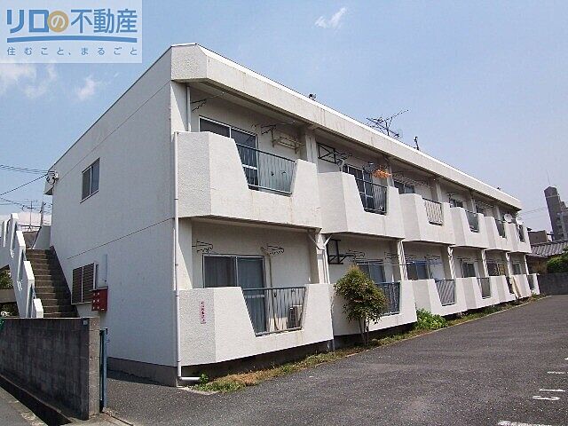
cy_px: 213
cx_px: 284
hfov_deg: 73.9
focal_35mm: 23
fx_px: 377
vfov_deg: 58.9
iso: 64
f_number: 5.6
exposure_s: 1/400
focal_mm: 3.8
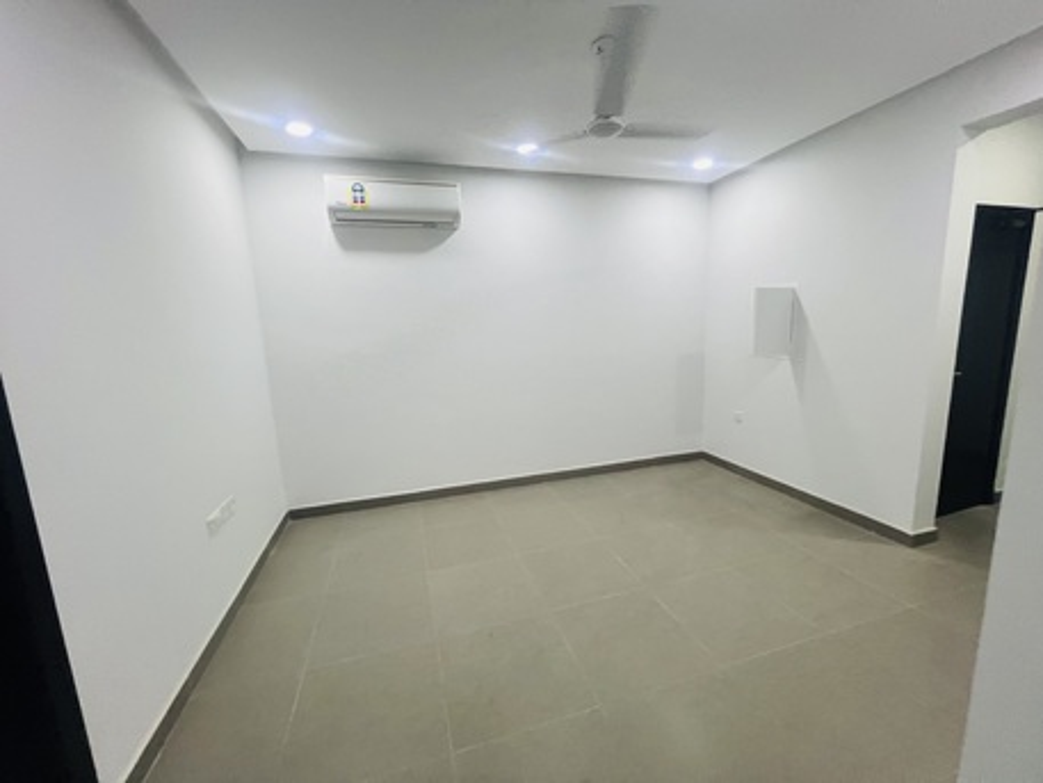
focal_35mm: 13
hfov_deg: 106.2
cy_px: 392
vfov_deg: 89.9
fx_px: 392
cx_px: 522
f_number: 1.8
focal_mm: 1.57
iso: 250
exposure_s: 1/97
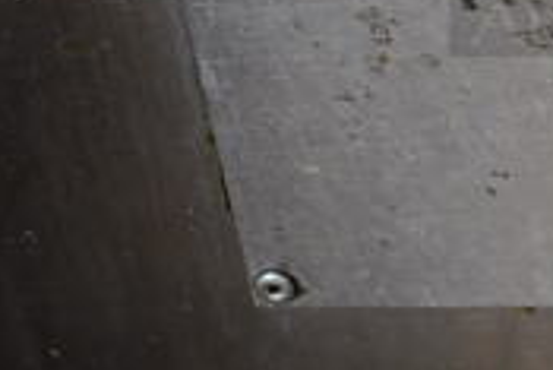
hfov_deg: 19.2
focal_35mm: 94
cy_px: -111
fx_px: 1445
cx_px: 803
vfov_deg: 14.0
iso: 900
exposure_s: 1/60
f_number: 4
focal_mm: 18
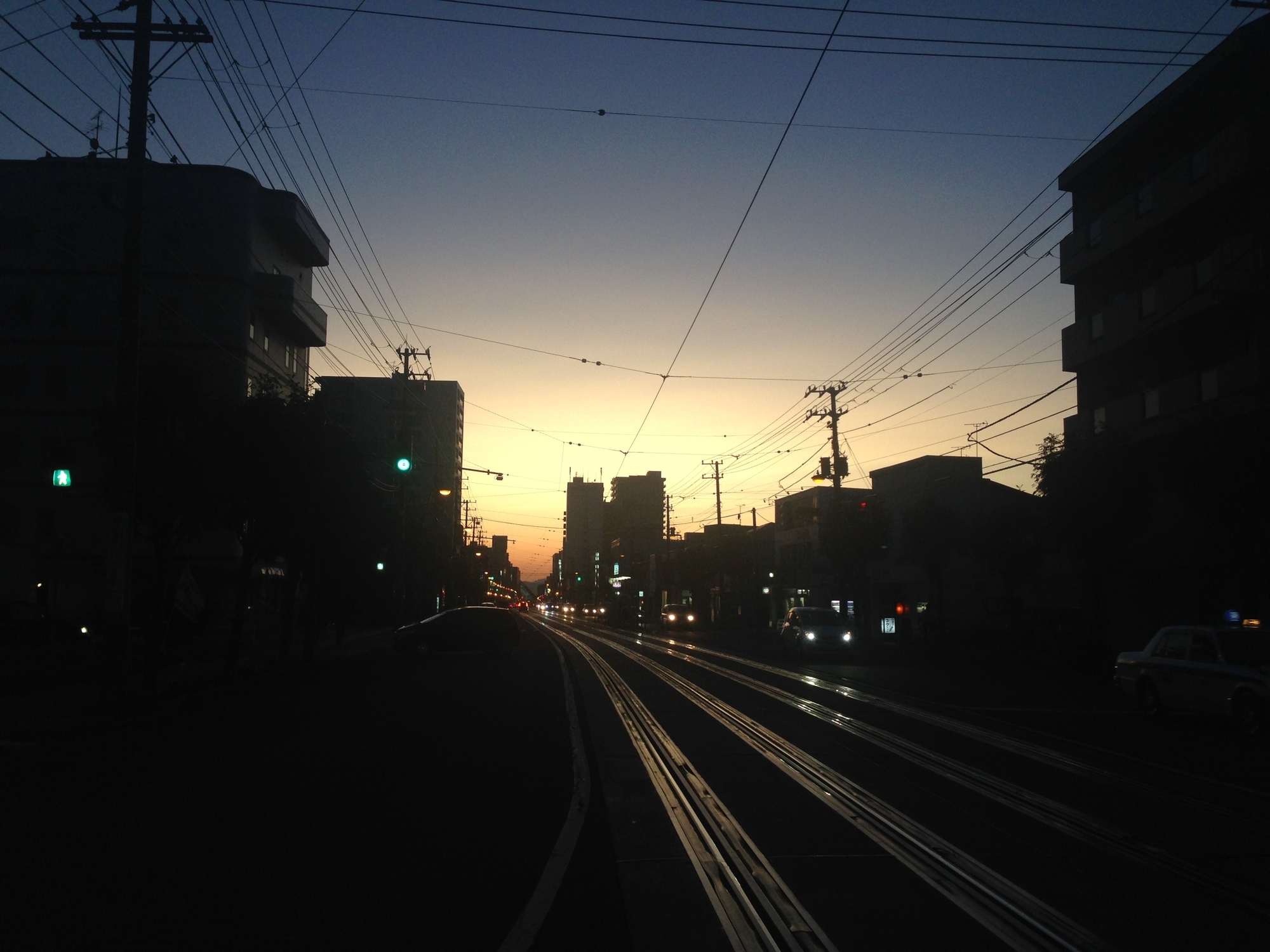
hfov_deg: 55.4
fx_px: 1211
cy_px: 476
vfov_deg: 42.9
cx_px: 635
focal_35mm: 33
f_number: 2.4
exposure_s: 1/120
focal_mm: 4.12
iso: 64
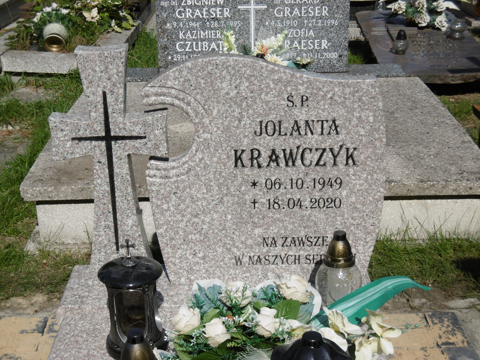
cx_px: 240
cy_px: 180
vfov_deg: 21.6
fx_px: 943
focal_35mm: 68
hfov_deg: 28.6
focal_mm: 12.1
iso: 100
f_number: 11
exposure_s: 1/320
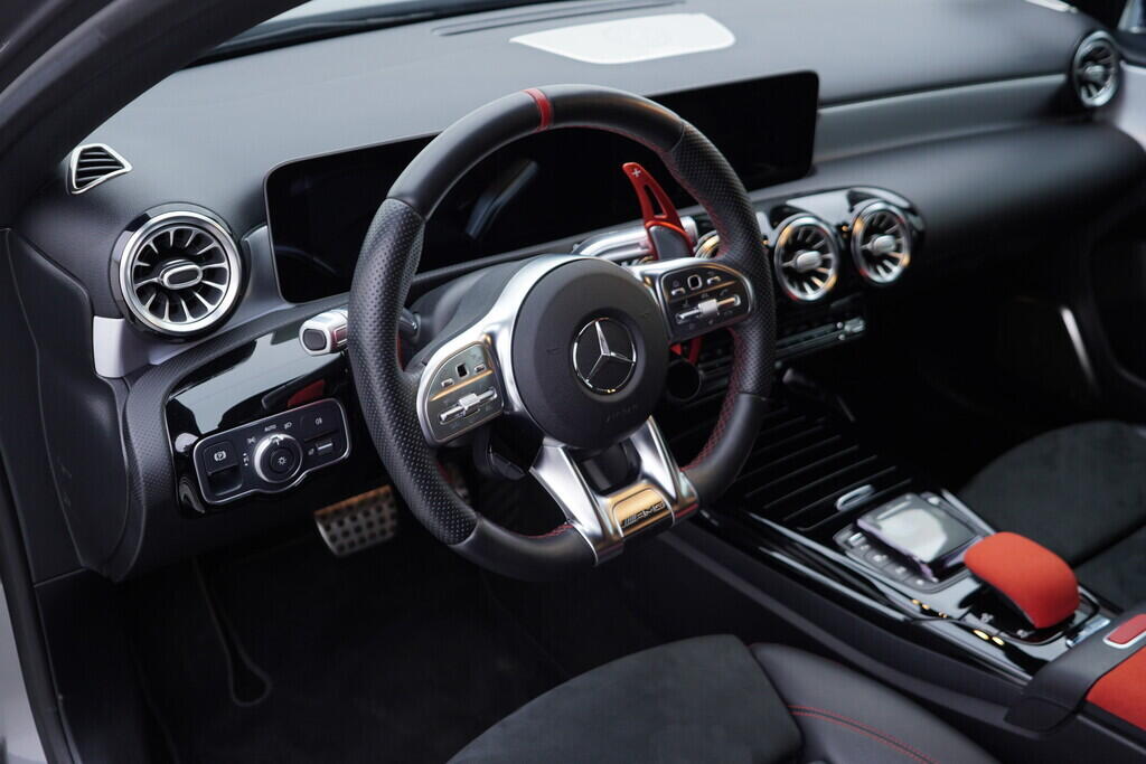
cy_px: 382
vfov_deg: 36.9
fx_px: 1146
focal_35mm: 36
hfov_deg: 53.1
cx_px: 573
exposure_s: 1/40
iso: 125
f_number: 3.2
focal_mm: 24
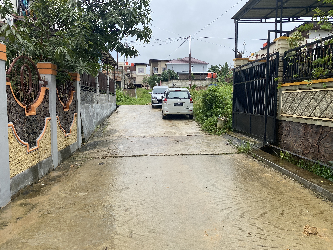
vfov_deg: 53.1
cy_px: 125
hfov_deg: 67.3
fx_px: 250
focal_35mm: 26
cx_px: 166
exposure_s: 1/1346
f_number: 1.8
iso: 32
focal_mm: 4.25
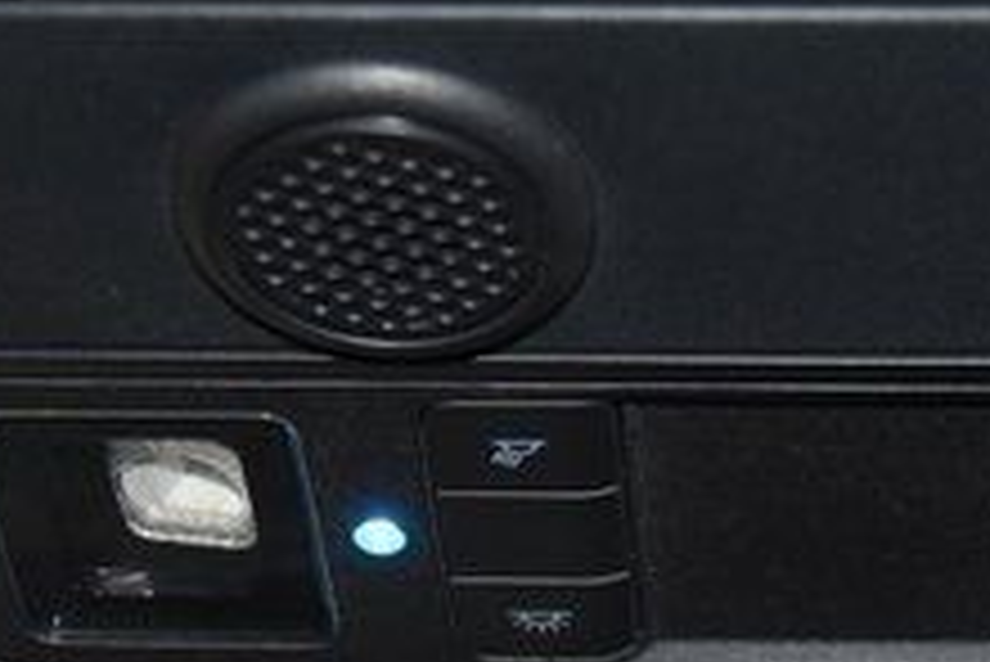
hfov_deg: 12.3
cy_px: 543
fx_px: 4568
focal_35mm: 166
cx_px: 873
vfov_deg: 8.3
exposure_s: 1/60
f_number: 4.2
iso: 1100
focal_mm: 38
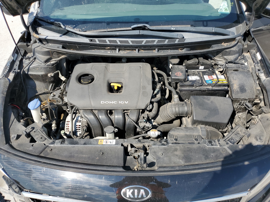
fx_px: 203
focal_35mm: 26
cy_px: 101
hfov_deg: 67.3
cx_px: 135
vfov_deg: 53.1
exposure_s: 1/1667
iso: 50
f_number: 1.5
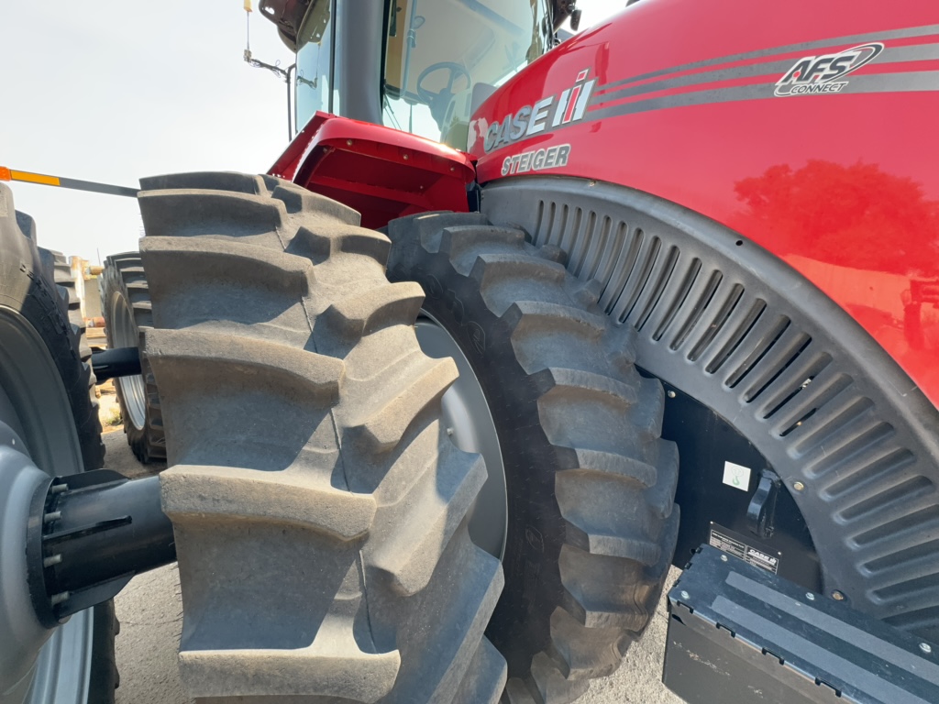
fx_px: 380
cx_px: 470
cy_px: 352
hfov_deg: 102.1
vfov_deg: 85.7
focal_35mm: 14
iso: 64
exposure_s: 1/203
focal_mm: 2.22
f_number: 2.2
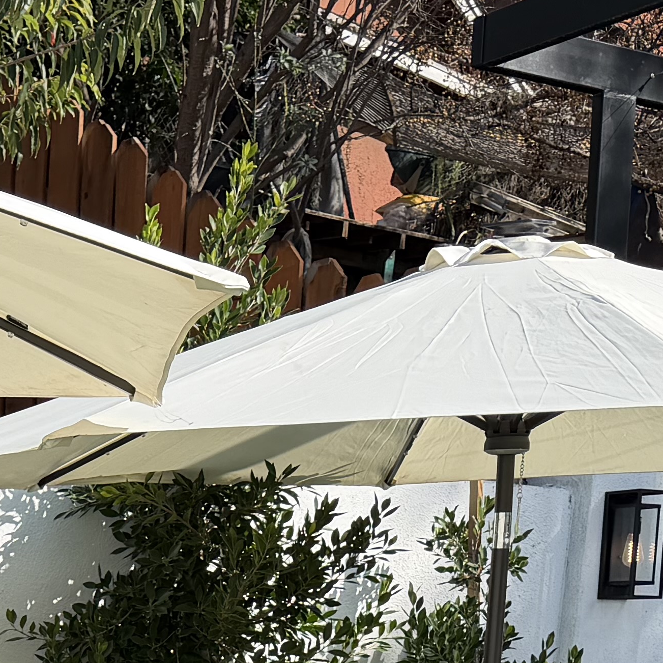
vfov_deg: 16.6
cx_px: -140
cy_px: 1052
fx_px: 2015
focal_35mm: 93
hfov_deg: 17.7
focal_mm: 6.76
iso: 100
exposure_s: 1/3279
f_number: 1.78
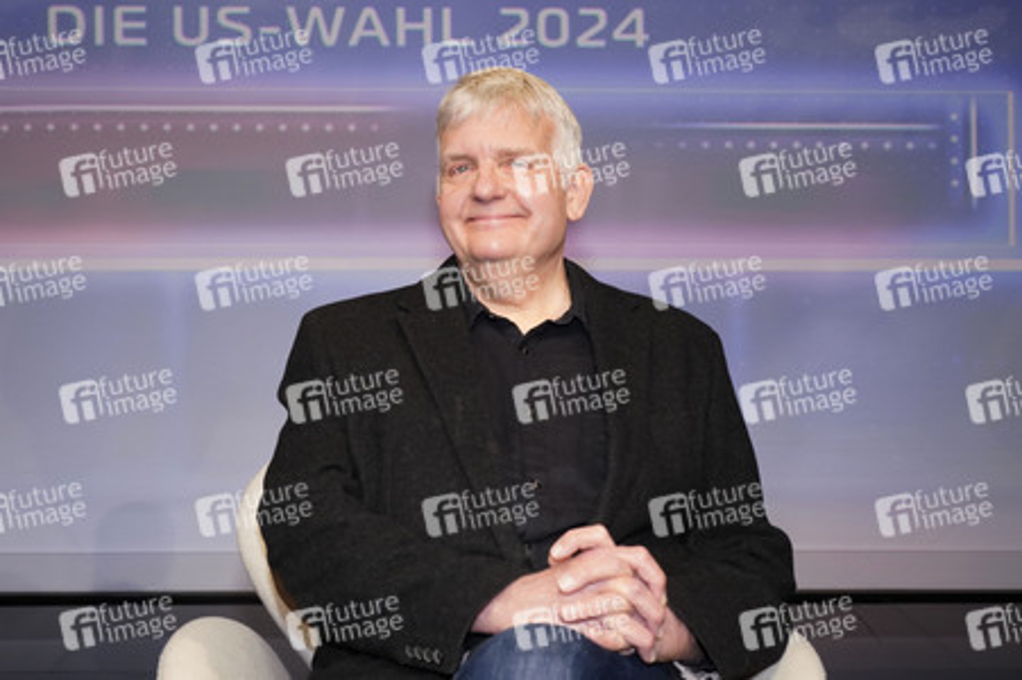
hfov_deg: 49.6
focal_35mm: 39
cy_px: 340
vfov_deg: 34.2
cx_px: 511
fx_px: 1106
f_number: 5.6
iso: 2000
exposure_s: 1/125
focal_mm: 39
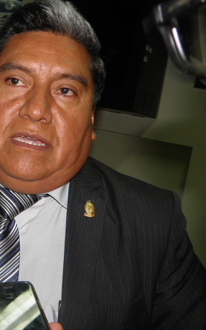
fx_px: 422
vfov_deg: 42.5
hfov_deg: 25.6
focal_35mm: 47
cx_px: -15
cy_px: 137
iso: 100
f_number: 2.8
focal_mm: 4.9
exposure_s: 1/30
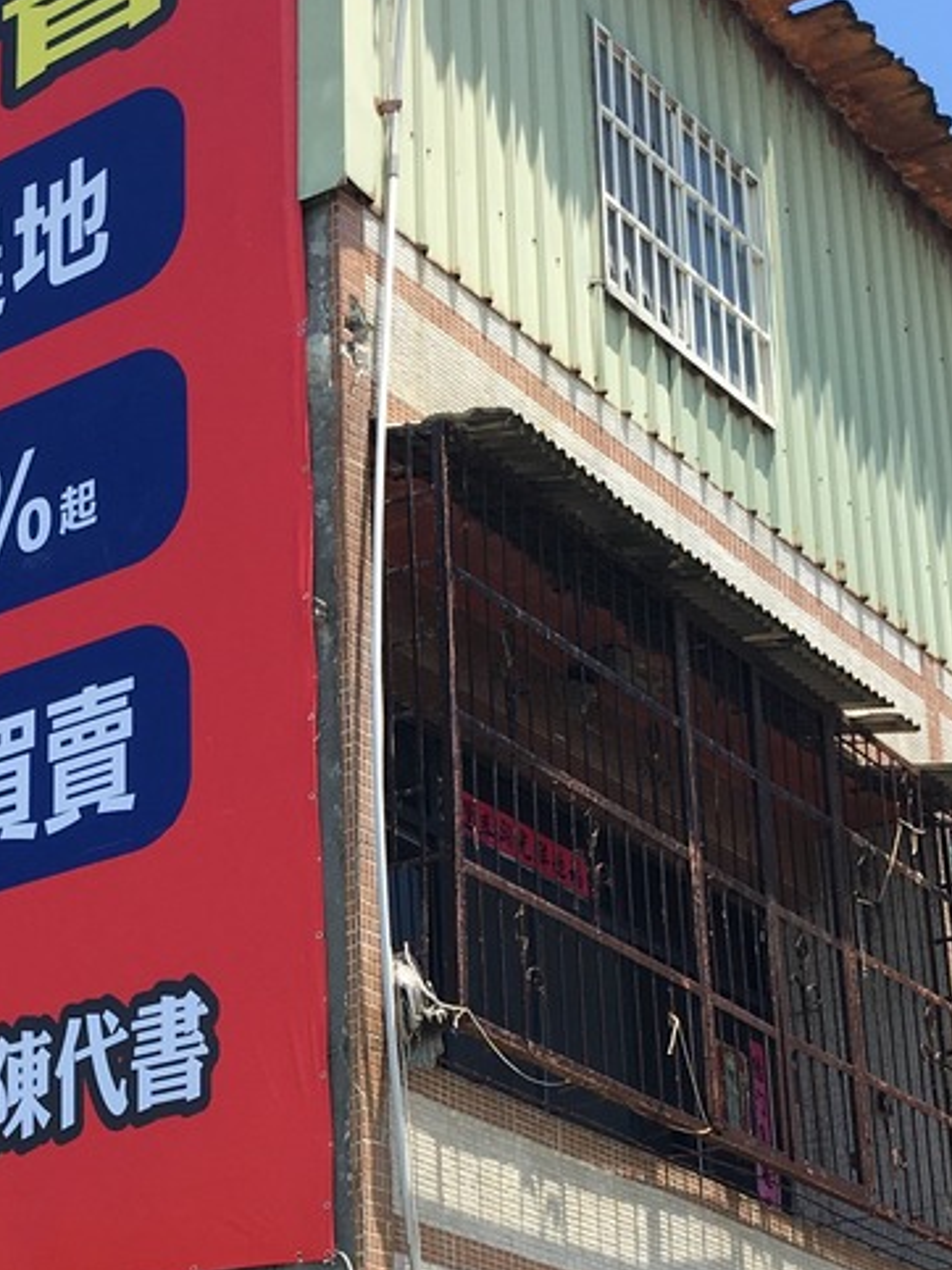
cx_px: 129
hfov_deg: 18.2
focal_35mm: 80
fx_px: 2935
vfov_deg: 24.1
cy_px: 974
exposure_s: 1/777
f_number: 2.2
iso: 25
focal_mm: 4.15
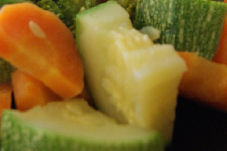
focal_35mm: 64
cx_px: 121
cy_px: 48
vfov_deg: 21.2
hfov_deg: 31.4
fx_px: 404
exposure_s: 1/13
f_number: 4
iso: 400
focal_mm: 22
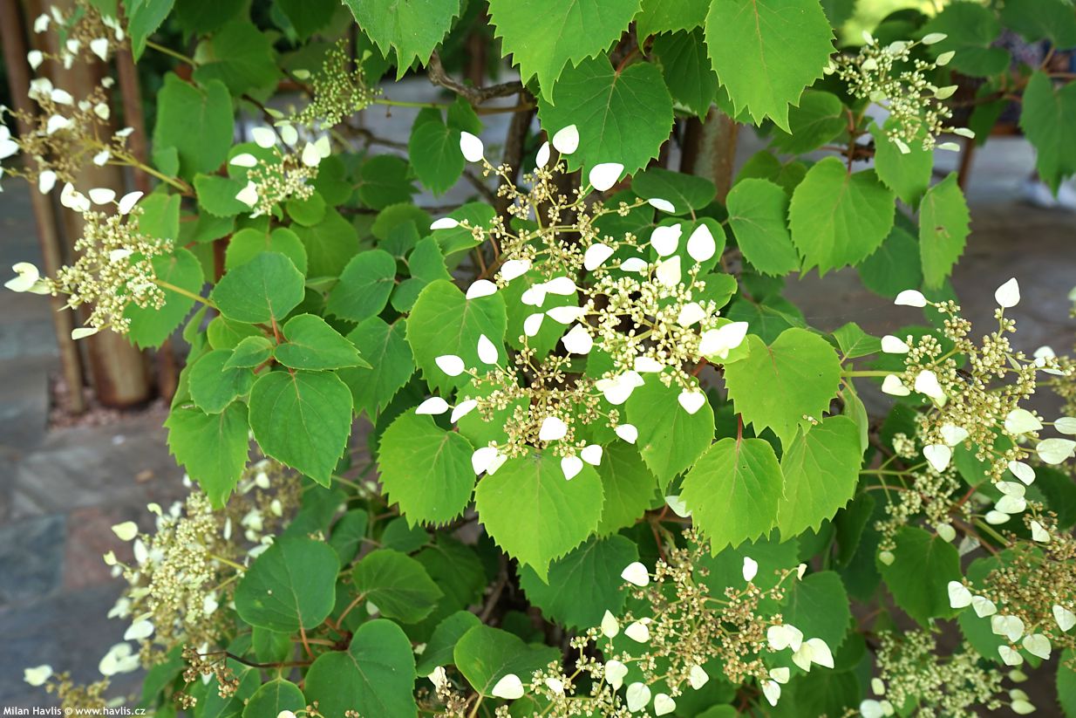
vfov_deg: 46.4
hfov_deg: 65.5
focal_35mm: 28
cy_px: 359
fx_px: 837
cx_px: 538
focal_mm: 28
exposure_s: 1/80
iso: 100
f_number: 6.3
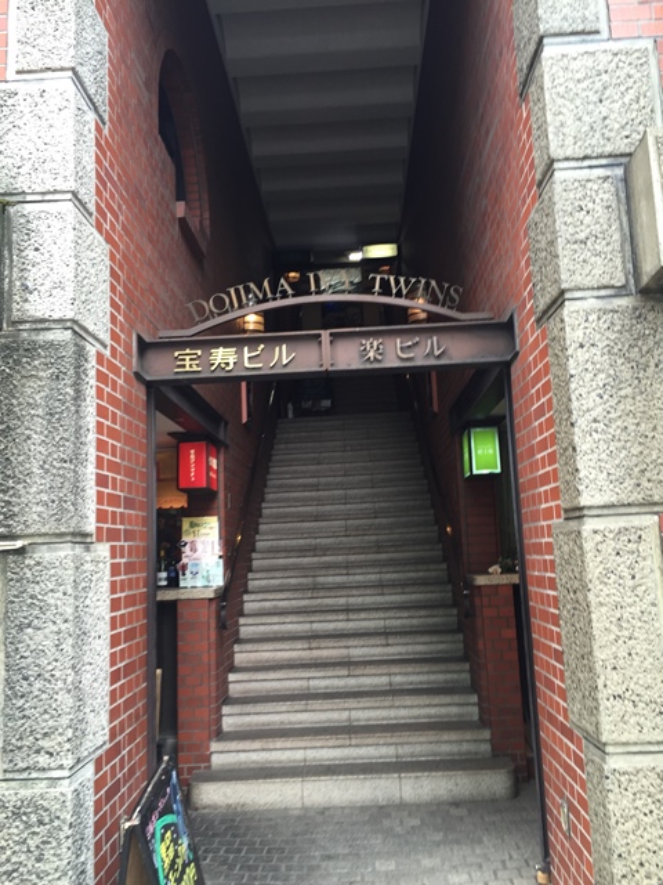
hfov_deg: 48.2
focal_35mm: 29
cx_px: 332
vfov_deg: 61.7
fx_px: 741
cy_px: 442
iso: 32
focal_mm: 4.15
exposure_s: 1/60
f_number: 2.2
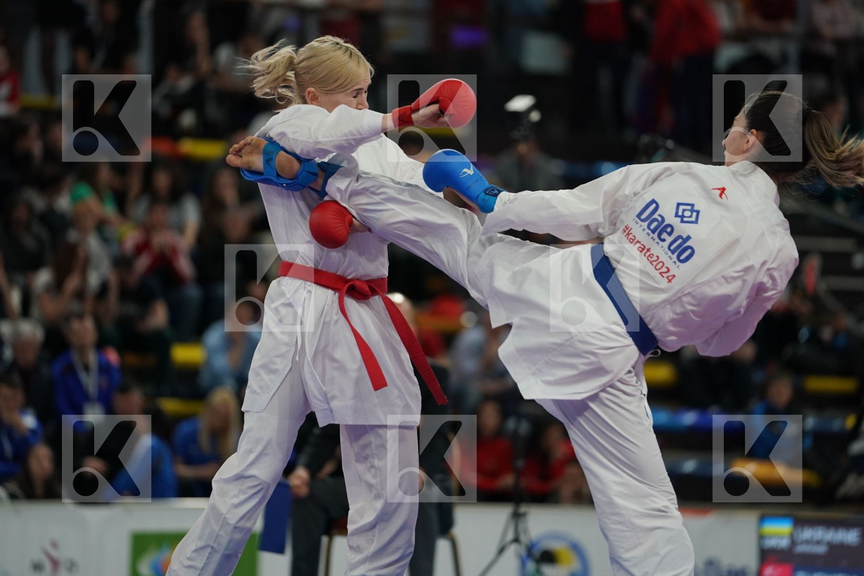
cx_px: 432
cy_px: 288
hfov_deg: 10.3
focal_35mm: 200
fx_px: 4800
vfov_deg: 6.9
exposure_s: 1/1000
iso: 1600
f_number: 2.8
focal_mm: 200
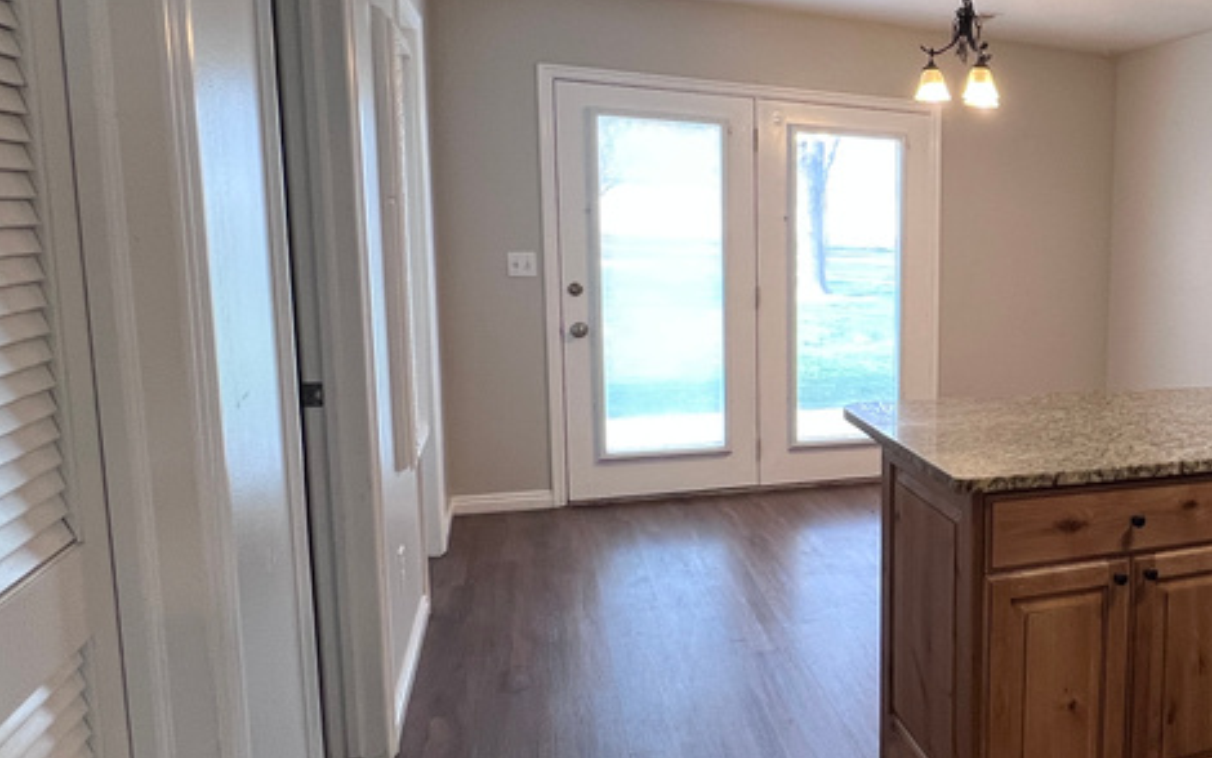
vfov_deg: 41.9
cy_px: 379
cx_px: 1135
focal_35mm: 30
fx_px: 991
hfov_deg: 53.3
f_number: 1.8
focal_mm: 1.57
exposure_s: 1/60
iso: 125
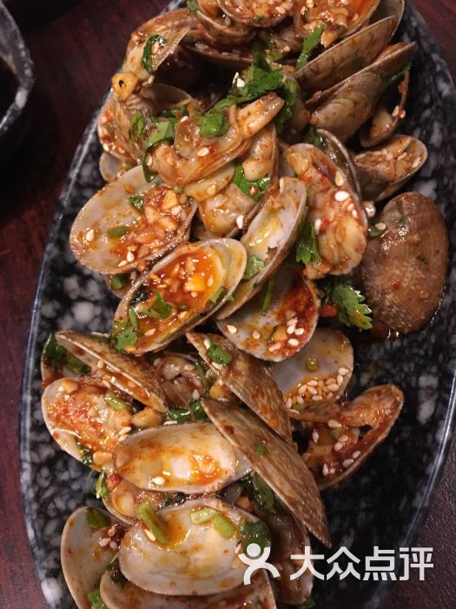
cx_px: 228
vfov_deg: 61.7
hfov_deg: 48.2
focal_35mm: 29
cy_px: 304
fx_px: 509
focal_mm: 4.15
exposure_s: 1/17
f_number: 2.2
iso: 400
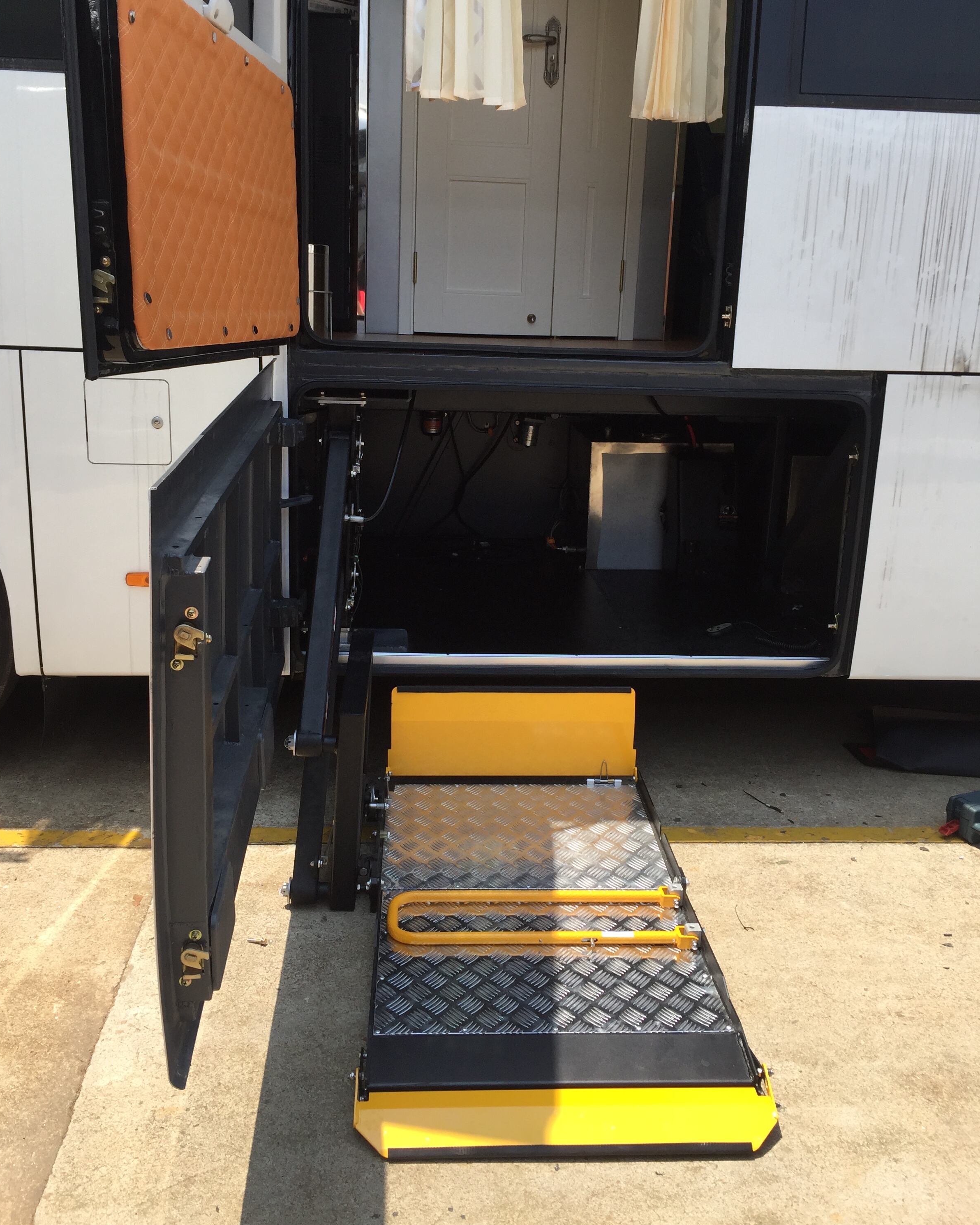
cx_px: 478
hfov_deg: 47.1
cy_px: 559
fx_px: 1124
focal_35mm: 31
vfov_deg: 57.1
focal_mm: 4.15
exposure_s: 1/964
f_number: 2.2
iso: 32
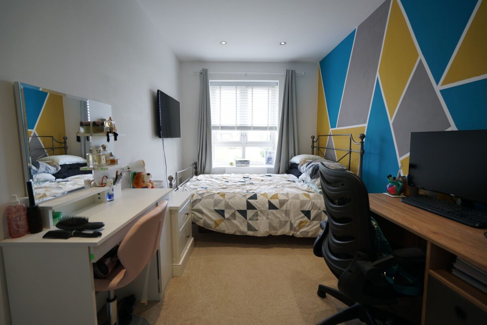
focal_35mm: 16
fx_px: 217
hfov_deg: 96.7
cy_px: 162
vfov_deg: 73.8
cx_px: 244
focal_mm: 16
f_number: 4
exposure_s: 1/80
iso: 400
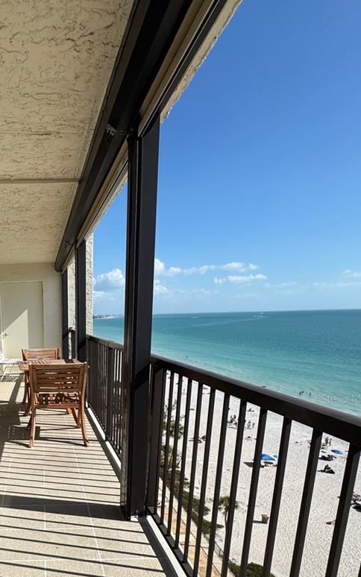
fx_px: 362
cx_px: 38
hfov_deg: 47.7
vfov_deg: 74.1
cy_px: 398
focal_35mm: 23
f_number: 2.2
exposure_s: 1/3106
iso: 50
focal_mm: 2.22
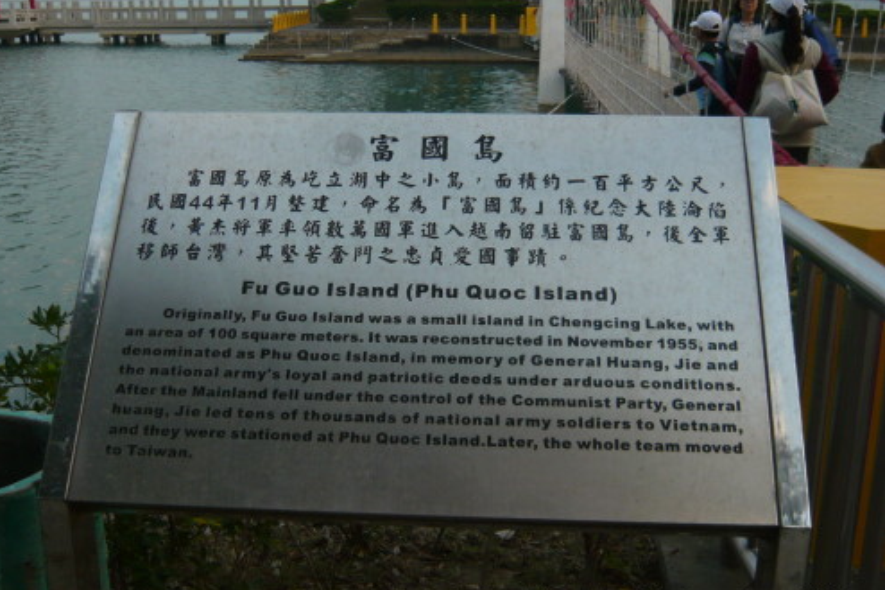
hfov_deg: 48.5
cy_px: 302
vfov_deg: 33.4
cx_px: 439
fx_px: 983
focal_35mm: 40
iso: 100
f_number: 2.8
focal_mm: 4.6
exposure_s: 1/100
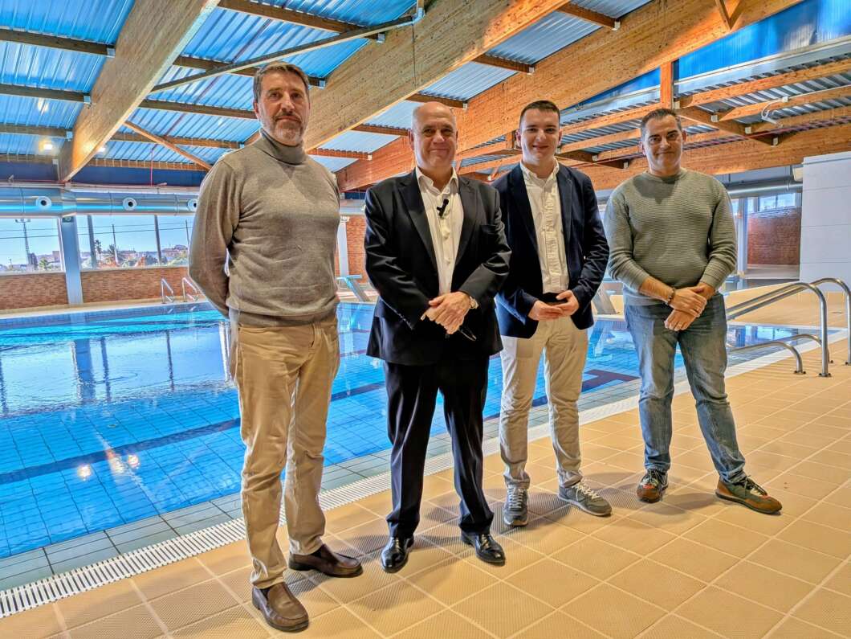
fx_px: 590
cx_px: 426
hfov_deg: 71.6
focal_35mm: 24
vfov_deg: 56.8
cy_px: 320
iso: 25
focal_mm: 4.53
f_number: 1.7
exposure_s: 1/894
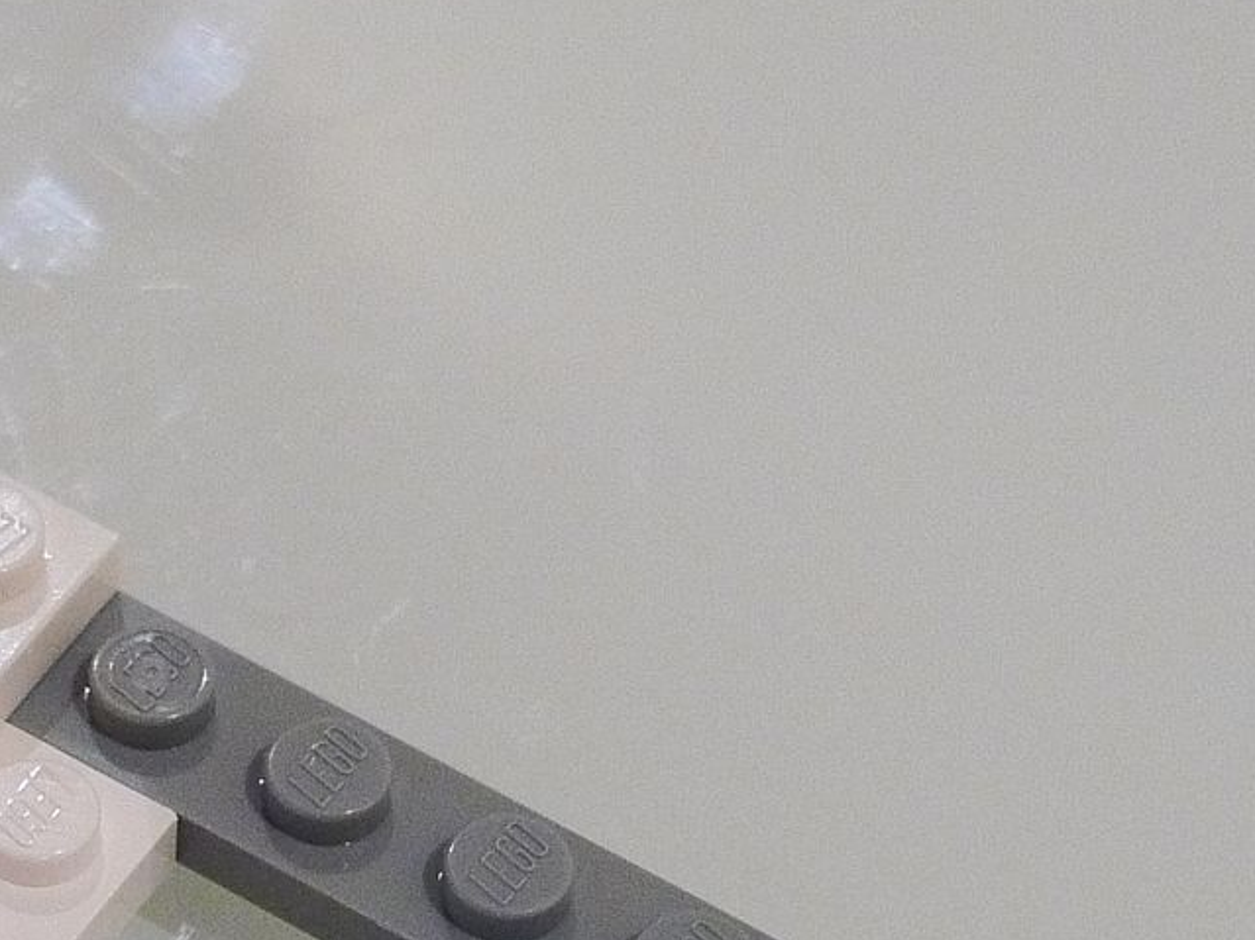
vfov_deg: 10.7
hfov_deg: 14.2
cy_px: 971
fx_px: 4966
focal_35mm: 137
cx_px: -33
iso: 400
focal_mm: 10.2
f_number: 2.8
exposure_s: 1/25
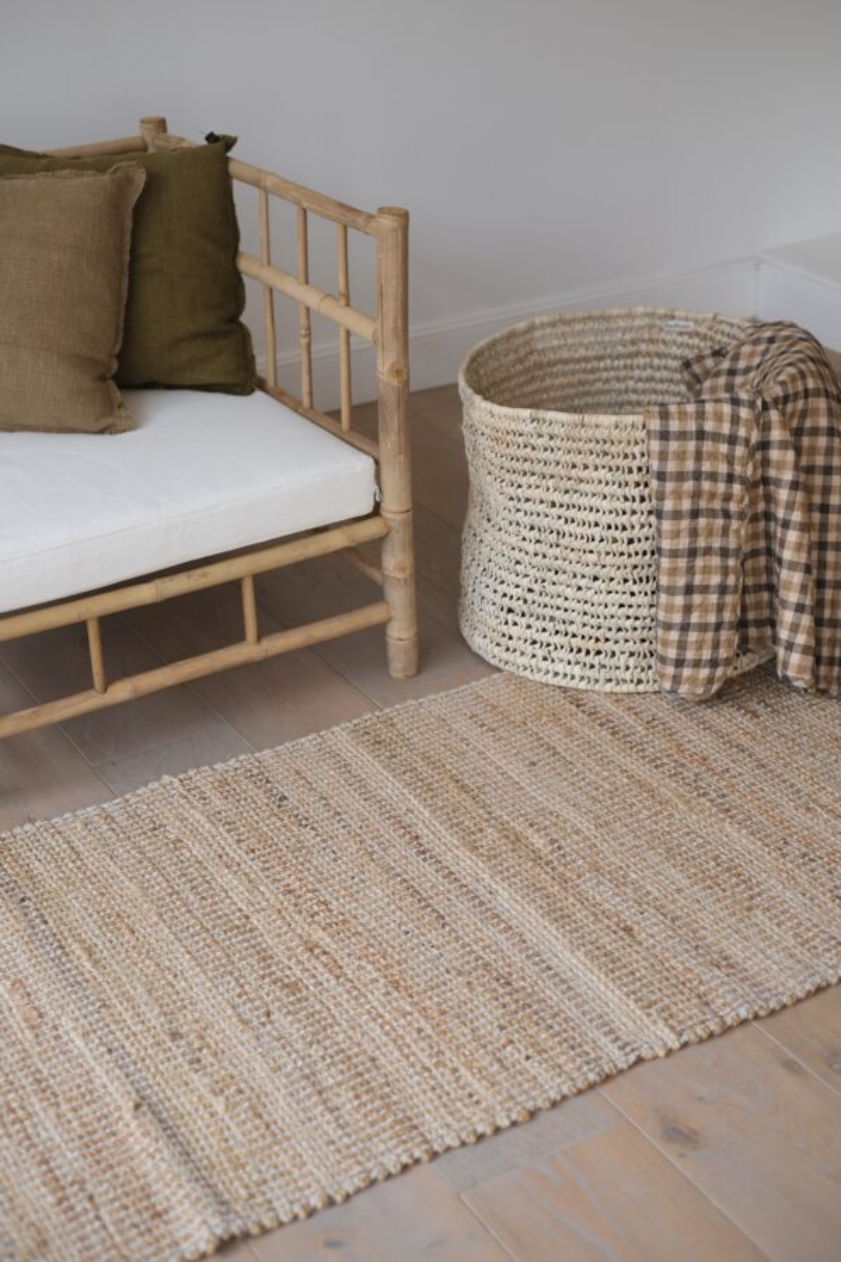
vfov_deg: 37.5
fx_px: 1857
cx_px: 420
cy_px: 631
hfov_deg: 25.5
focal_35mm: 53
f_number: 2.2
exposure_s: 1/140
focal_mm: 35
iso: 125
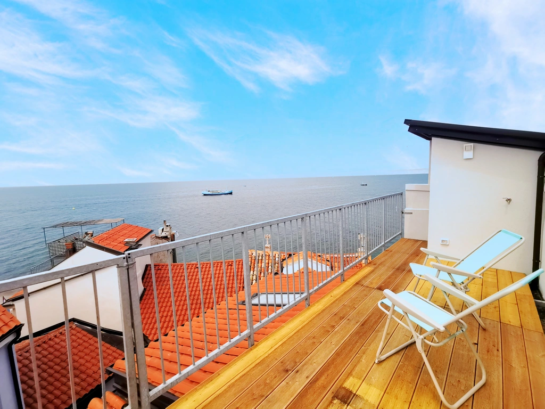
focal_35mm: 16
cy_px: 204
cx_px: 272
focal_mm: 2.35
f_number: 2.2
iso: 50
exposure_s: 1/964
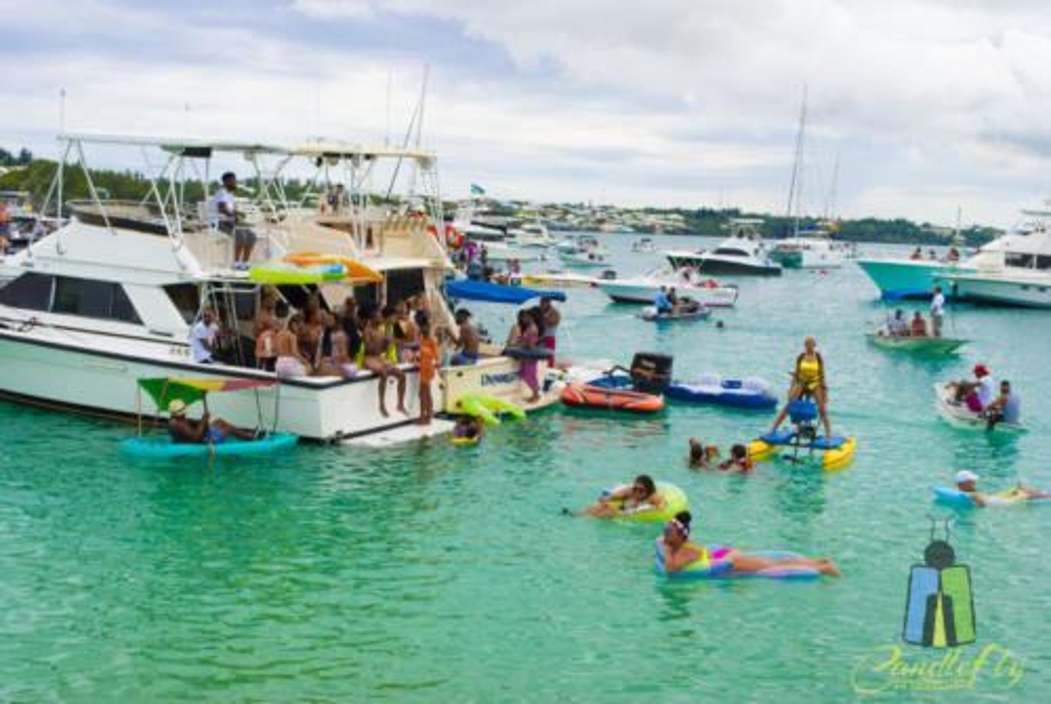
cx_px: 526
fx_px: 1491
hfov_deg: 38.8
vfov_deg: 26.6
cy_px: 352
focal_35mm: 51
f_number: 9
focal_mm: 34
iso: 100
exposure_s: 1/320
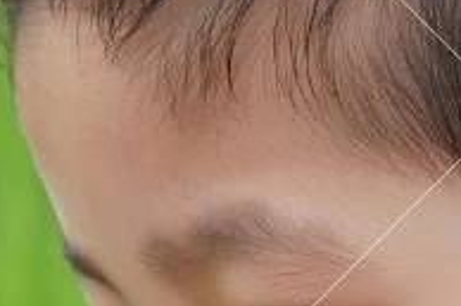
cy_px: 595
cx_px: -368
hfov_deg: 5.8
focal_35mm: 349
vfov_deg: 3.9
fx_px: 4465
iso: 200
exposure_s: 1/640
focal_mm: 25
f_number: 4.5
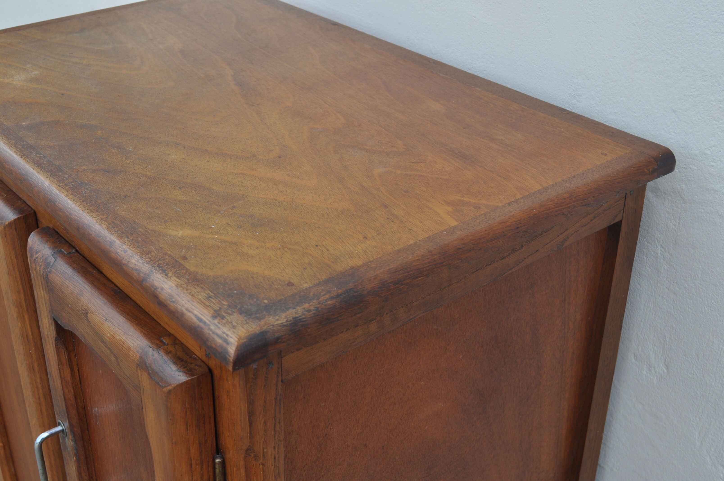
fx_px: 964
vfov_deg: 28.0
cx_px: 362
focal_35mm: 48
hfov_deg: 41.2
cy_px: 240
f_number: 6.3
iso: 200
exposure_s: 1/160
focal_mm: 32
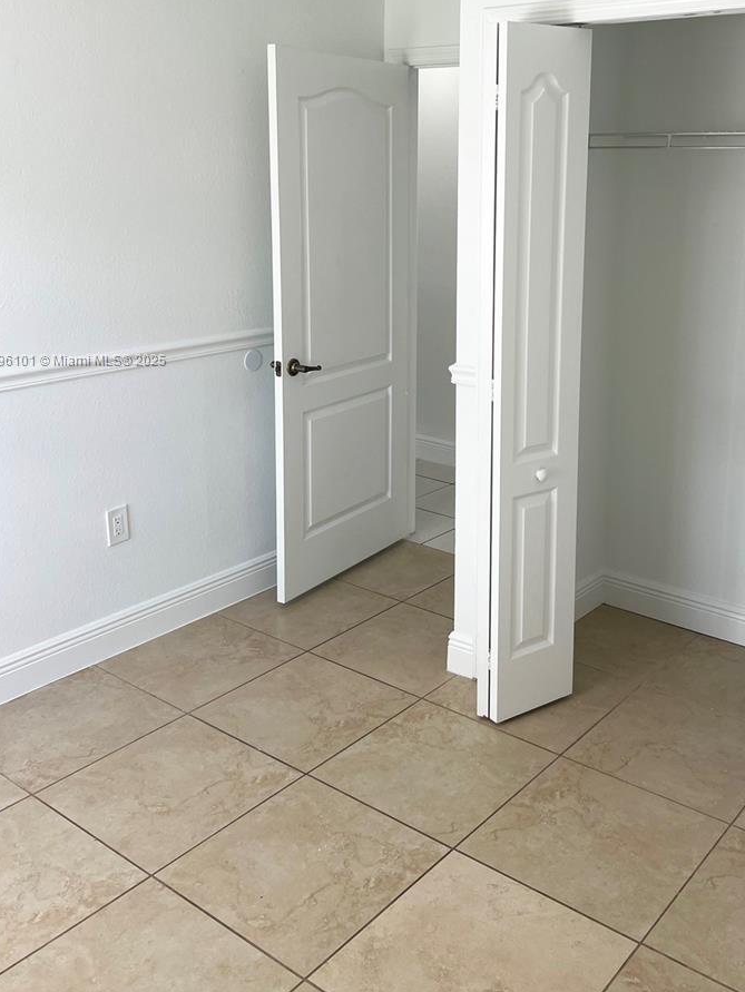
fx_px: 1004
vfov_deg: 51.9
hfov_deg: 40.5
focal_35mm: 35
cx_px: 462
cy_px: 361
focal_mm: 5.7
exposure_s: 1/170
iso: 40
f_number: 1.5
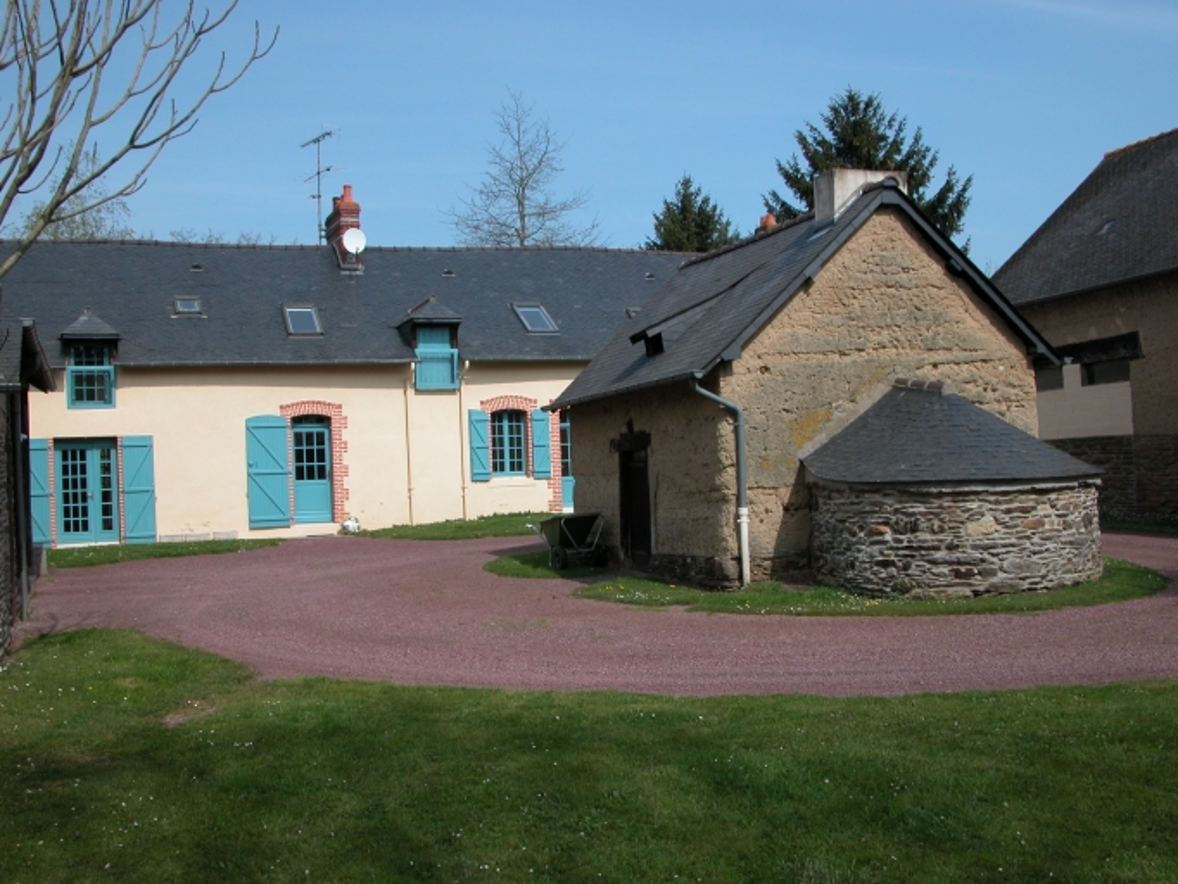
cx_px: 589
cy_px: 442
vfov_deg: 40.7
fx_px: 1191
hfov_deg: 52.6
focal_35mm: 35
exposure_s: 1/361
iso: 100
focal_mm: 8.9
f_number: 6.3
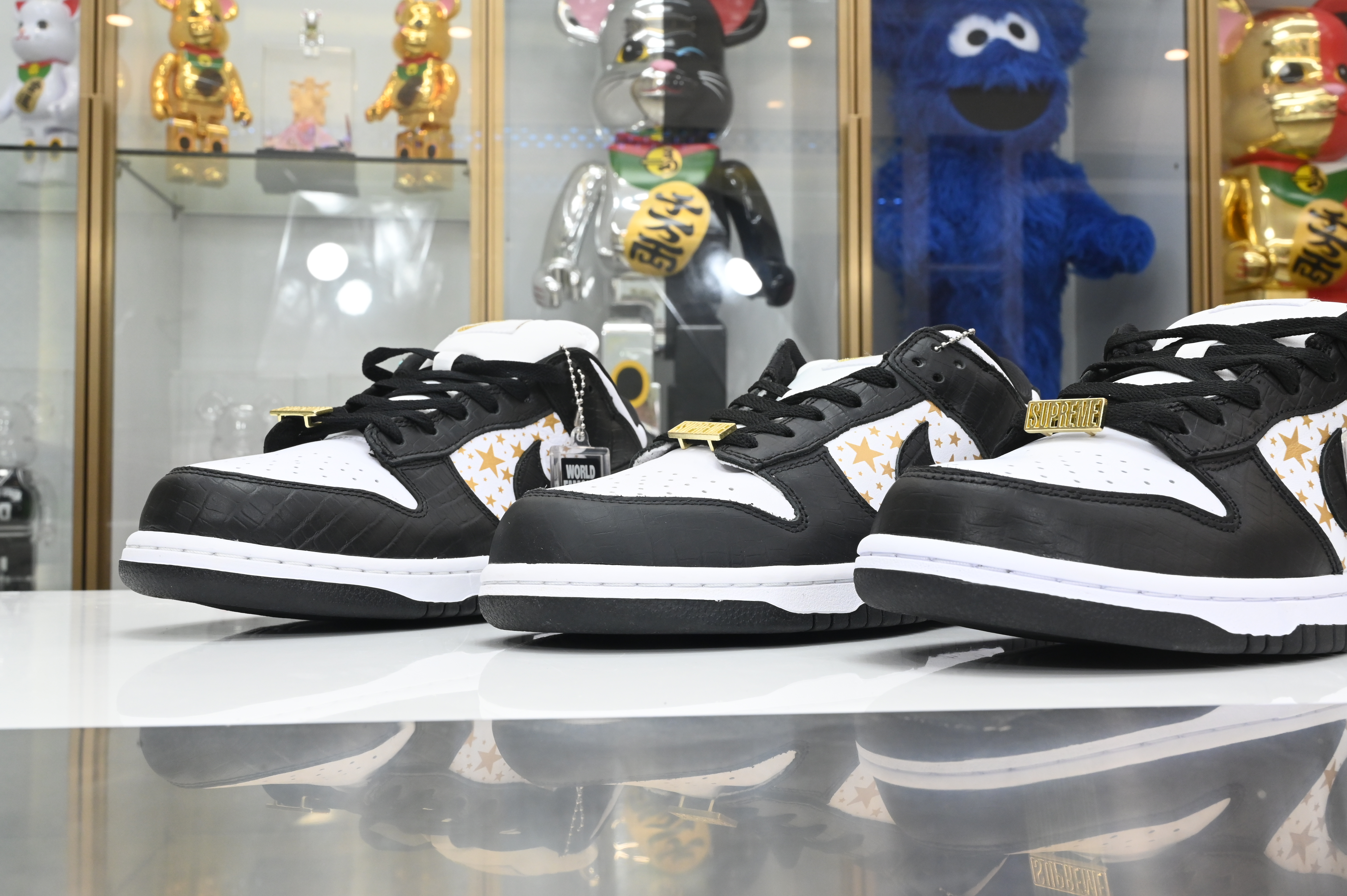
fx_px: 1346
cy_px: 448
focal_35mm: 36
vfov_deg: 36.8
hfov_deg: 53.2
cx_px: 674
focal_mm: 36
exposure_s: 1/50
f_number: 14
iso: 2000
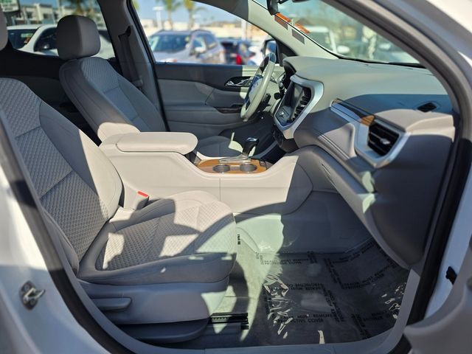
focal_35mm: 23
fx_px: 314
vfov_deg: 58.9
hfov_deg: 73.9
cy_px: 177
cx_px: 236
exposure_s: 1/3264
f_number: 1.7
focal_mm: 6.3
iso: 80
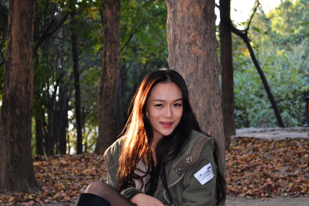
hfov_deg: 24.6
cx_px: 154
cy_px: 103
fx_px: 708
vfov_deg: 16.6
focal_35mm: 82
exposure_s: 1/60
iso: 500
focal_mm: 55
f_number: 5.6
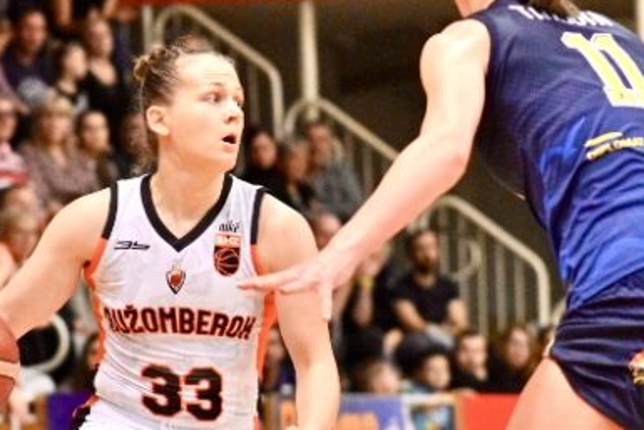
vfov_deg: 4.0
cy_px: 113
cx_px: 179
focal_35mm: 346
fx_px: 6192
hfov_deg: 6.0
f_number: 2.5
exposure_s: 1/1600
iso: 2500
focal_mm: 85
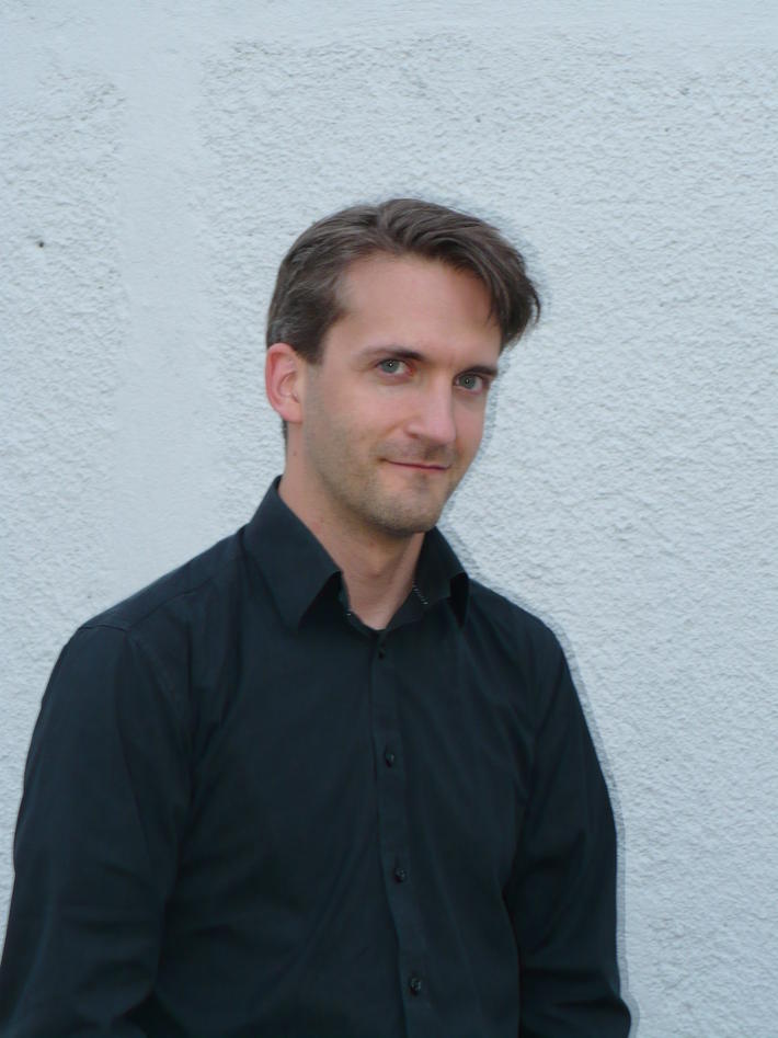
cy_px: 519
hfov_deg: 16.8
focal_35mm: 88
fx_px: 2638
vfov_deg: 22.3
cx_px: 389
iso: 100
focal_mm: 14.5
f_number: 3.4
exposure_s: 1/30
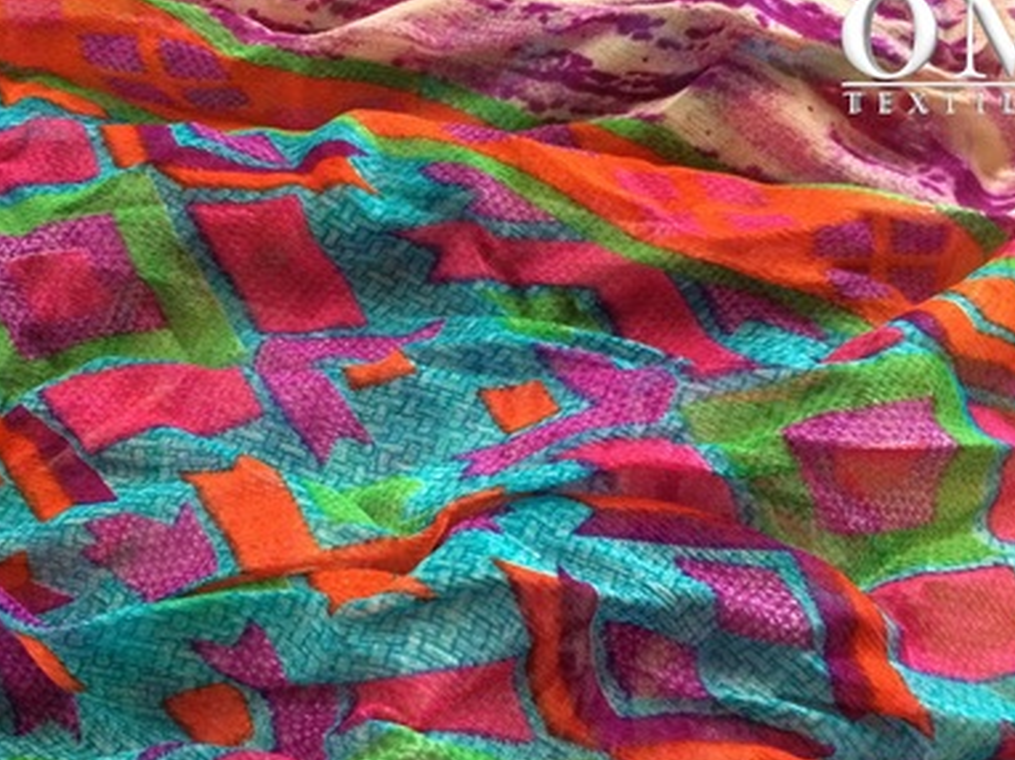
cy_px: 474
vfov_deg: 37.5
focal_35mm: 38
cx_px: 478
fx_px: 1114
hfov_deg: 49.0
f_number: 2.2
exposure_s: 1/25
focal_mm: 4.15
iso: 320
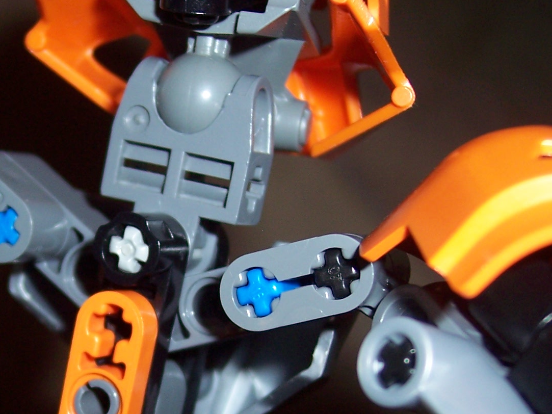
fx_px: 1323
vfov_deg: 17.6
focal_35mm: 83
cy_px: 344
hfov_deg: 23.2
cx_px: 103
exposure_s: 1/60
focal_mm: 8
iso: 100
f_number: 2.8
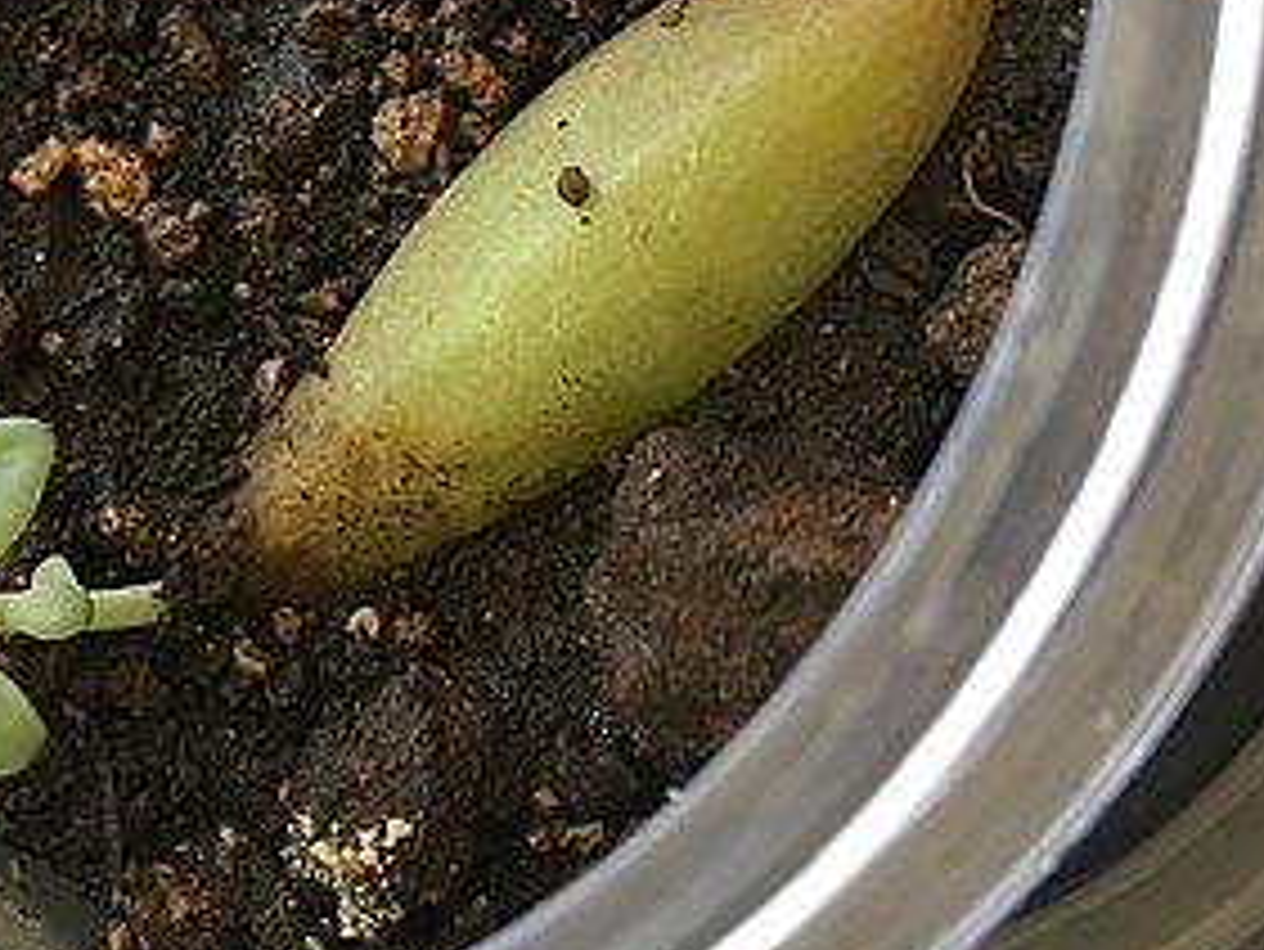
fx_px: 2411
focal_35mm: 66
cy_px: 41
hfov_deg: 28.4
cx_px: 153
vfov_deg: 21.6
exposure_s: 1/30
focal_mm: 4.15
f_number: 2.2
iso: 80
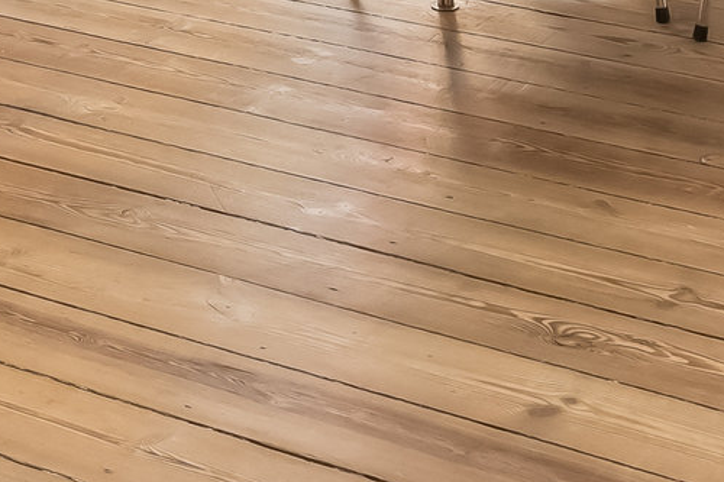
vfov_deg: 10.0
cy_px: -754
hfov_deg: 17.6
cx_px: 251
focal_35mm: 116
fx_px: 2334
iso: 250
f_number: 7.1
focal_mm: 12.9
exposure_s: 1.3
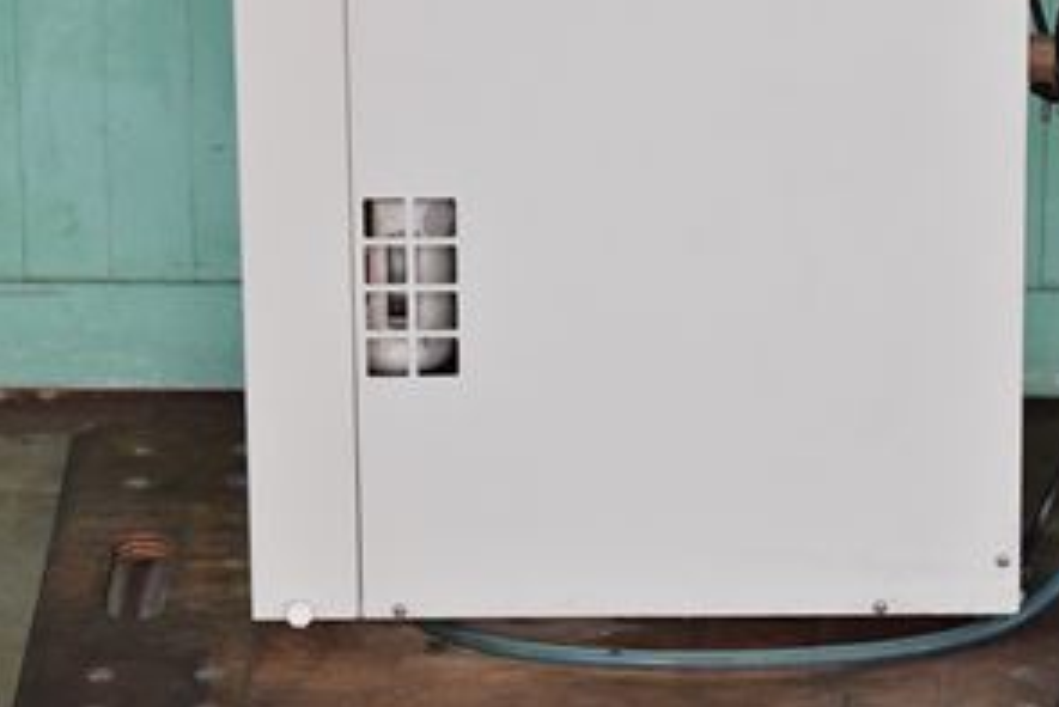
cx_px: 574
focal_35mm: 183
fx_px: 5386
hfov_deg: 11.2
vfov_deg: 7.5
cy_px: 194
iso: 1250
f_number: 6.3
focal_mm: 72
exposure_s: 1/200
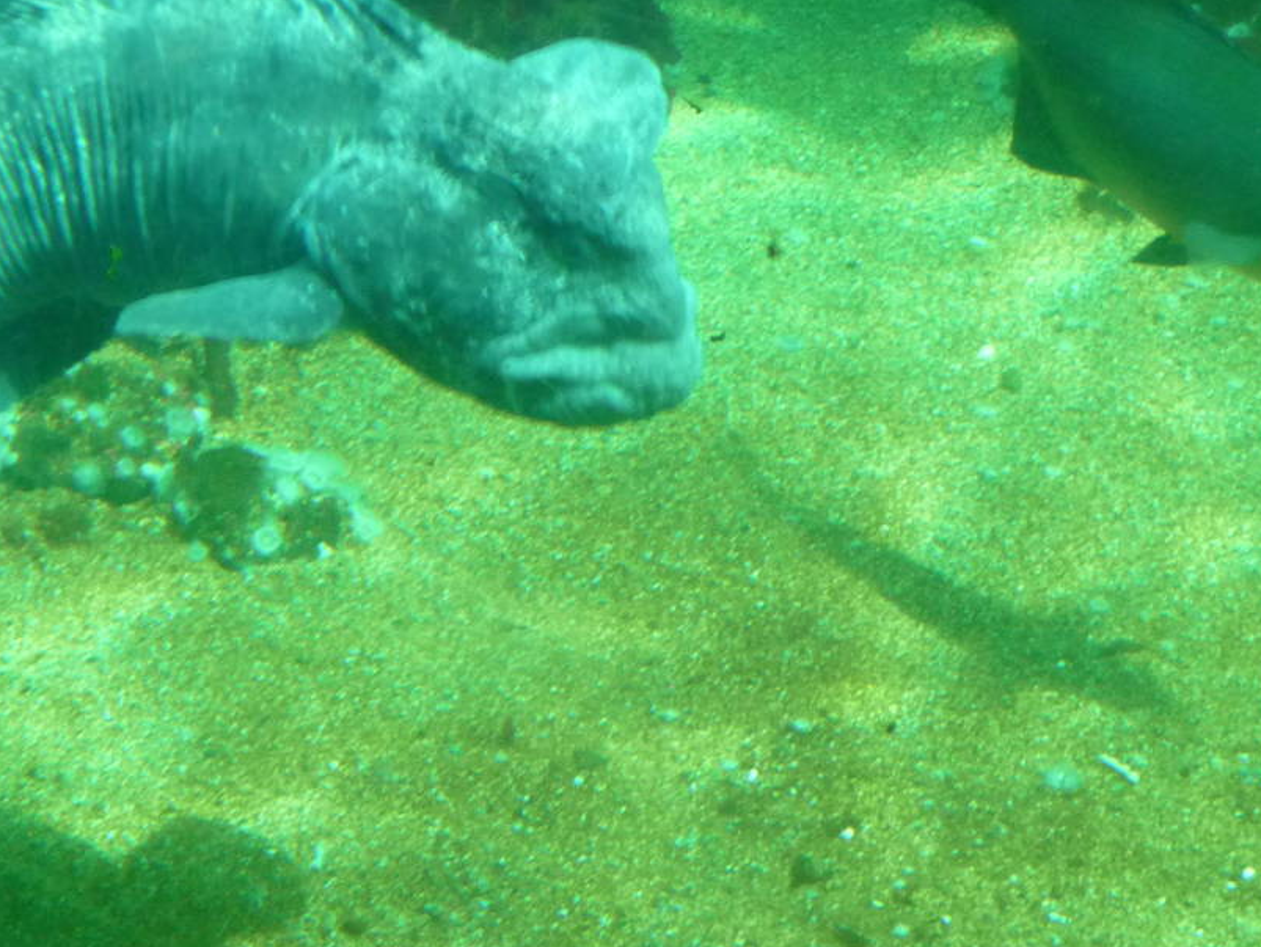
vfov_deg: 6.3
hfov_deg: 8.3
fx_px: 8637
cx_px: 323
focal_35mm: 237
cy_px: 361
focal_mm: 20.3
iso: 320
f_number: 4.7
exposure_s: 1/50
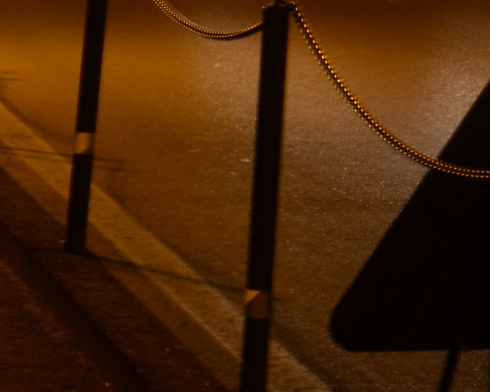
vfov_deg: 4.4
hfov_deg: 5.5
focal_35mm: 351
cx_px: 538
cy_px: -18
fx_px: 5092
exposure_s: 8
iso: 250
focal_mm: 70
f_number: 20
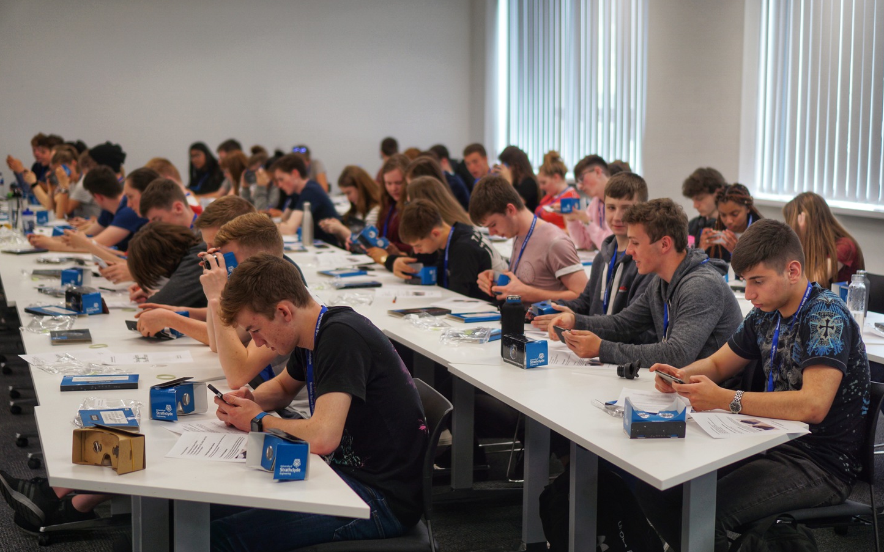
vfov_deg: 23.3
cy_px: 298
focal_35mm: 56
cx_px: 455
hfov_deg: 36.6
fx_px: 1338
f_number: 1.8
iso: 100
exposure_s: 1/80
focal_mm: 35
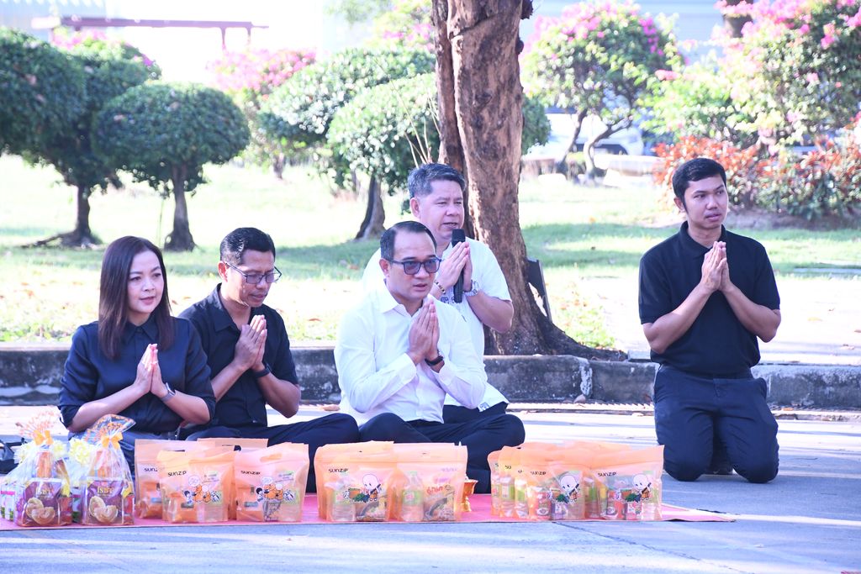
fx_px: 5023
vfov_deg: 6.5
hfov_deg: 9.8
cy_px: 287
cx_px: 430
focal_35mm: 210
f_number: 6
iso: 2500
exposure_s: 1/640
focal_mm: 140
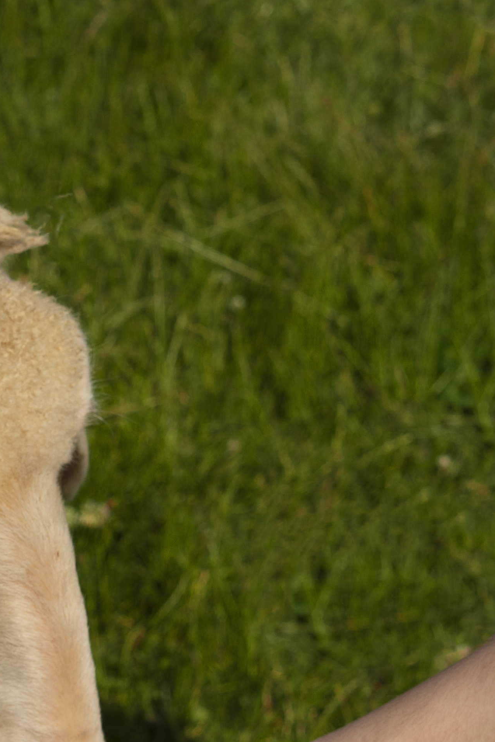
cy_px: 512
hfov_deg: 8.6
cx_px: -116
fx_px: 3238
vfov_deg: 13.1
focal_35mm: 157
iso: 125
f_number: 7.1
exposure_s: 1/800
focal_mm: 50
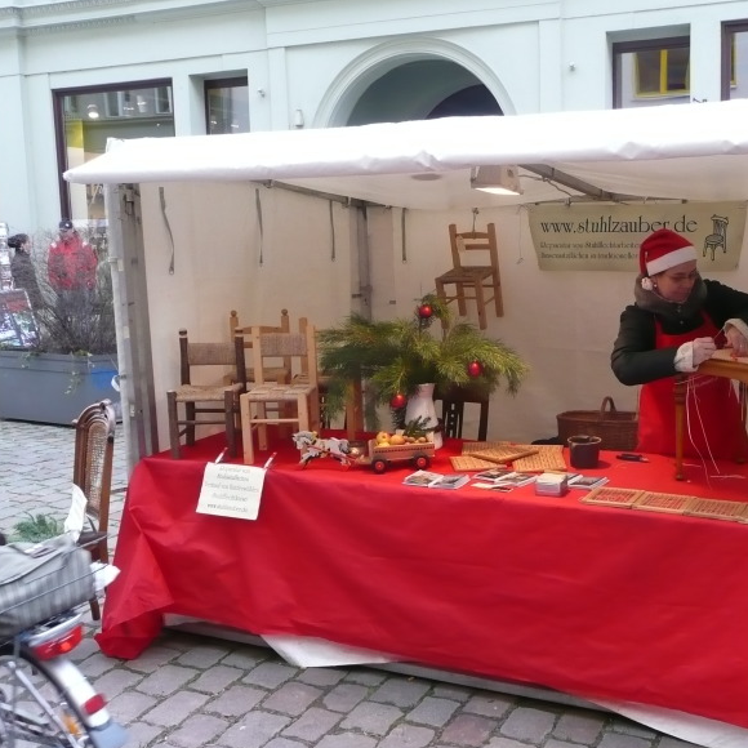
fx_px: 953
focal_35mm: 39
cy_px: 364
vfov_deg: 42.8
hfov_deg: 42.4
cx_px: 484
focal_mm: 5.2
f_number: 3.5
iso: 250
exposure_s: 1/30
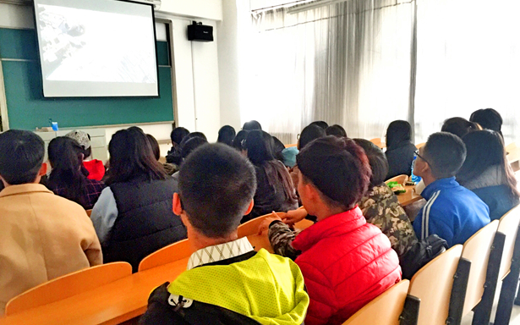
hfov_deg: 59.7
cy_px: 179
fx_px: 453
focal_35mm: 32
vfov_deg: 39.4
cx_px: 251
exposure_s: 1/4
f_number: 2.2
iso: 250
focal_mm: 4.15
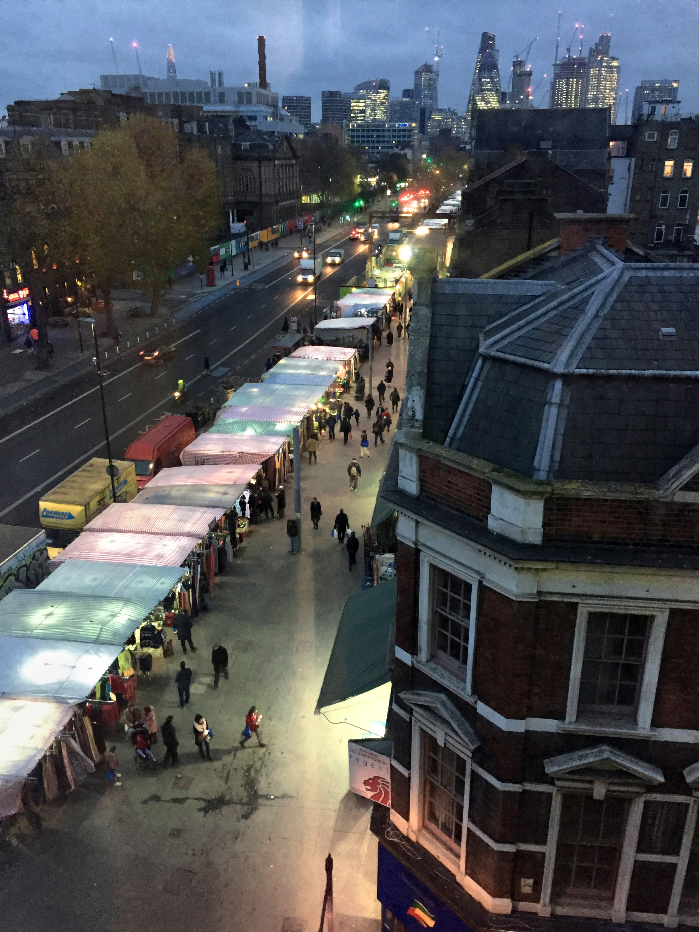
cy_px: 466
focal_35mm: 29
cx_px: 350
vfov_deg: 61.7
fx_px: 781
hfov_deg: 48.2
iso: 250
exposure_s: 1/17
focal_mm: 4.15
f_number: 2.2
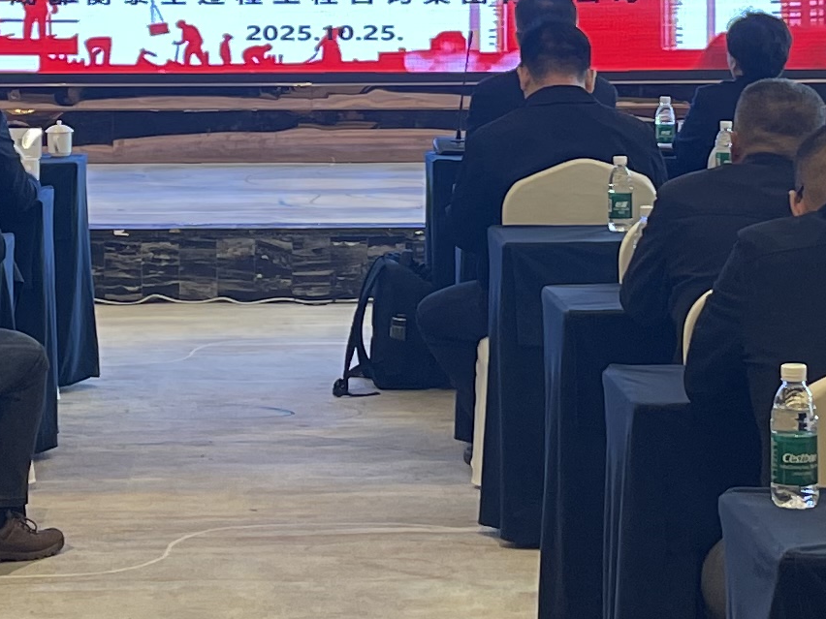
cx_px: 367
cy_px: 54
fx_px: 2935
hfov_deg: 16.0
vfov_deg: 12.0
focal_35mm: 123
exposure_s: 1/100
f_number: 1.6
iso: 125
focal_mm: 5.1
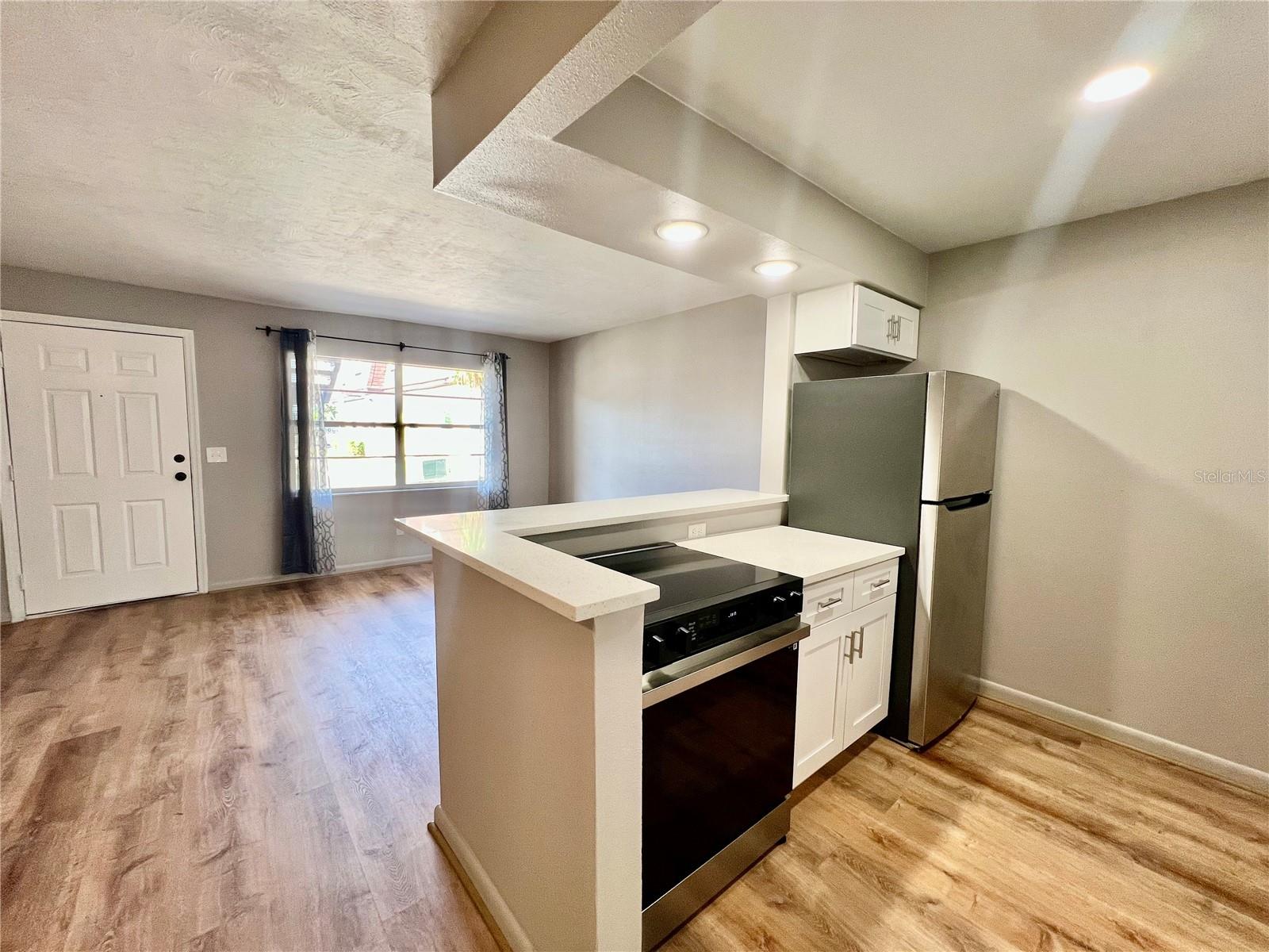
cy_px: 476
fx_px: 477
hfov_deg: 106.2
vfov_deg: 89.9
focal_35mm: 13
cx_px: 634
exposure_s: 1/120
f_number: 1.8
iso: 125
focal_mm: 1.57
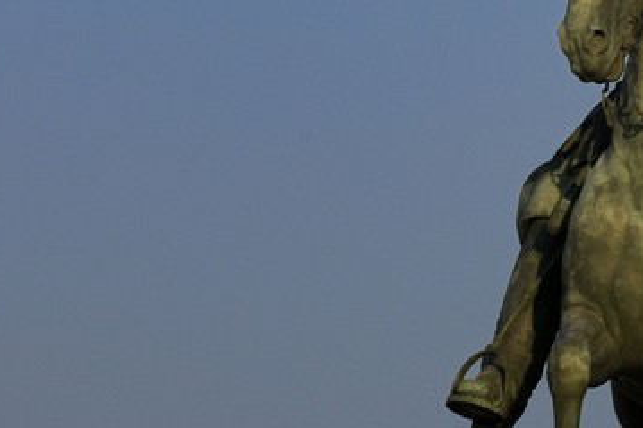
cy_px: 310
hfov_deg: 3.4
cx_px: 1410
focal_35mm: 602
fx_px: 10747
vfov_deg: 2.3
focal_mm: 135
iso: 200
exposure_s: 1/160
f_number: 13
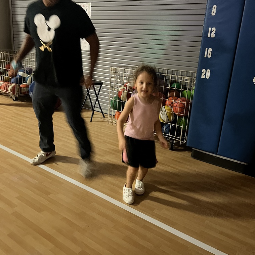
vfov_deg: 52.5
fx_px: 258
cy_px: 117
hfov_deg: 52.5
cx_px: 128
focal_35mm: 31
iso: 800
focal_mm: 5.1
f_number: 1.6
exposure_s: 1/24
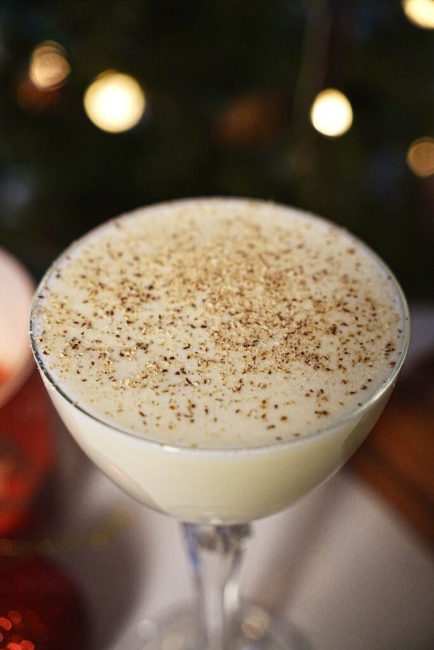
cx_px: 217
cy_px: 325
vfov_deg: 34.5
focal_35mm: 58
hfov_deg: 23.5
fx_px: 1046
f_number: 3.5
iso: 1000
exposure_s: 1/250
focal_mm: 38.6
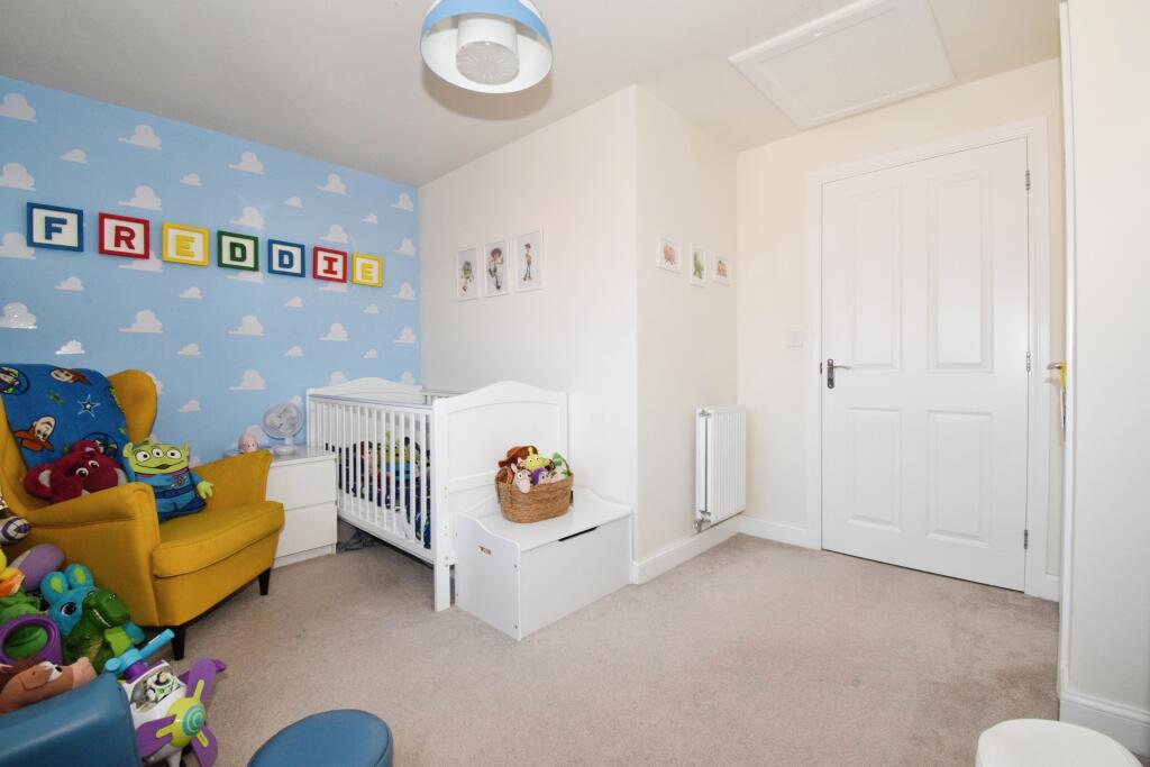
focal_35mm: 15
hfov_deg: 100.4
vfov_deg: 77.3
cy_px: 384
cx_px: 575
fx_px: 479
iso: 1000
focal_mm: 10
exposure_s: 1/60
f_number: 16
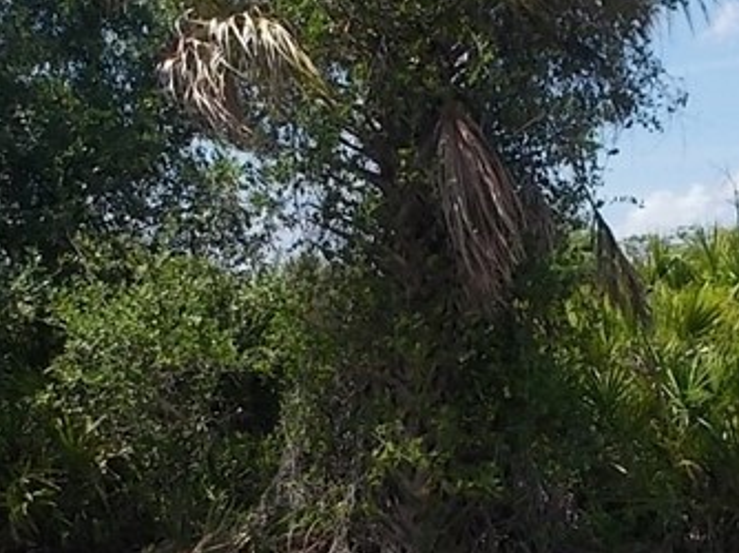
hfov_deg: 22.0
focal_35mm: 89
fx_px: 1899
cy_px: 380
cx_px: 314
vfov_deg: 16.5
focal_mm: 4.1
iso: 80
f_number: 3.3
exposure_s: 1/800
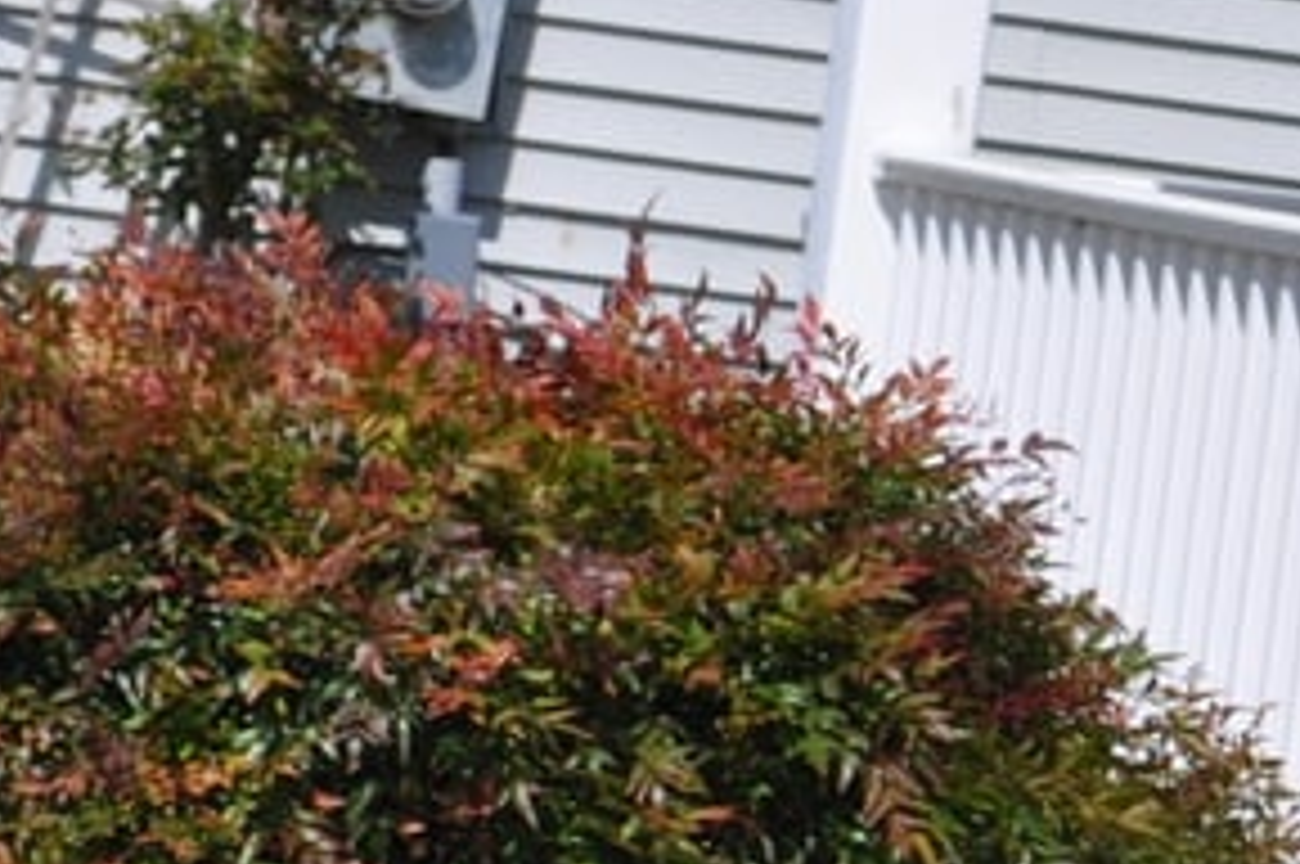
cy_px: 1868
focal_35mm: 375
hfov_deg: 5.5
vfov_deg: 3.6
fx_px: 13526
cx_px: 1264
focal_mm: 48
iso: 200
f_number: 10
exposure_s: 1/400
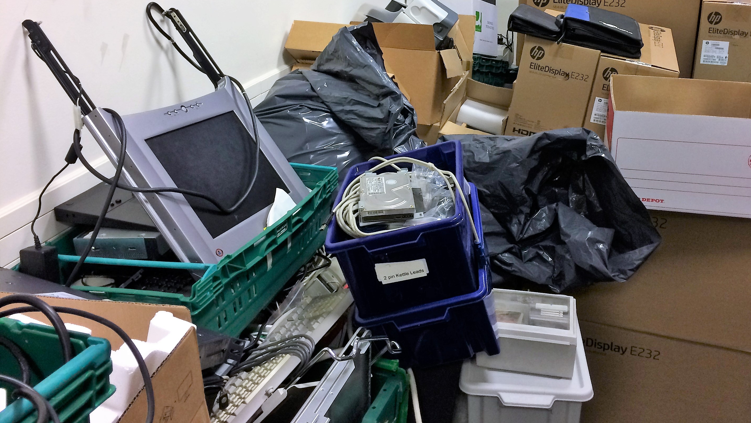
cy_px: 142
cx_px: 379
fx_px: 637
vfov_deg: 36.3
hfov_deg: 61.0
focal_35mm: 32
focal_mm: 4.15
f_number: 2.2
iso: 80
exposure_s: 1/33
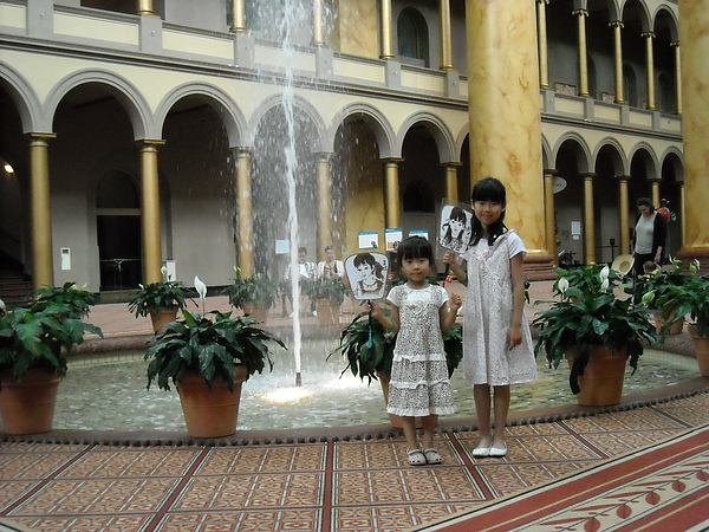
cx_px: 354
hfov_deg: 38.9
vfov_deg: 29.7
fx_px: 1004
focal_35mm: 49
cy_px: 266
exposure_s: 1/154
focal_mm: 7.92
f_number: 3.2
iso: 800
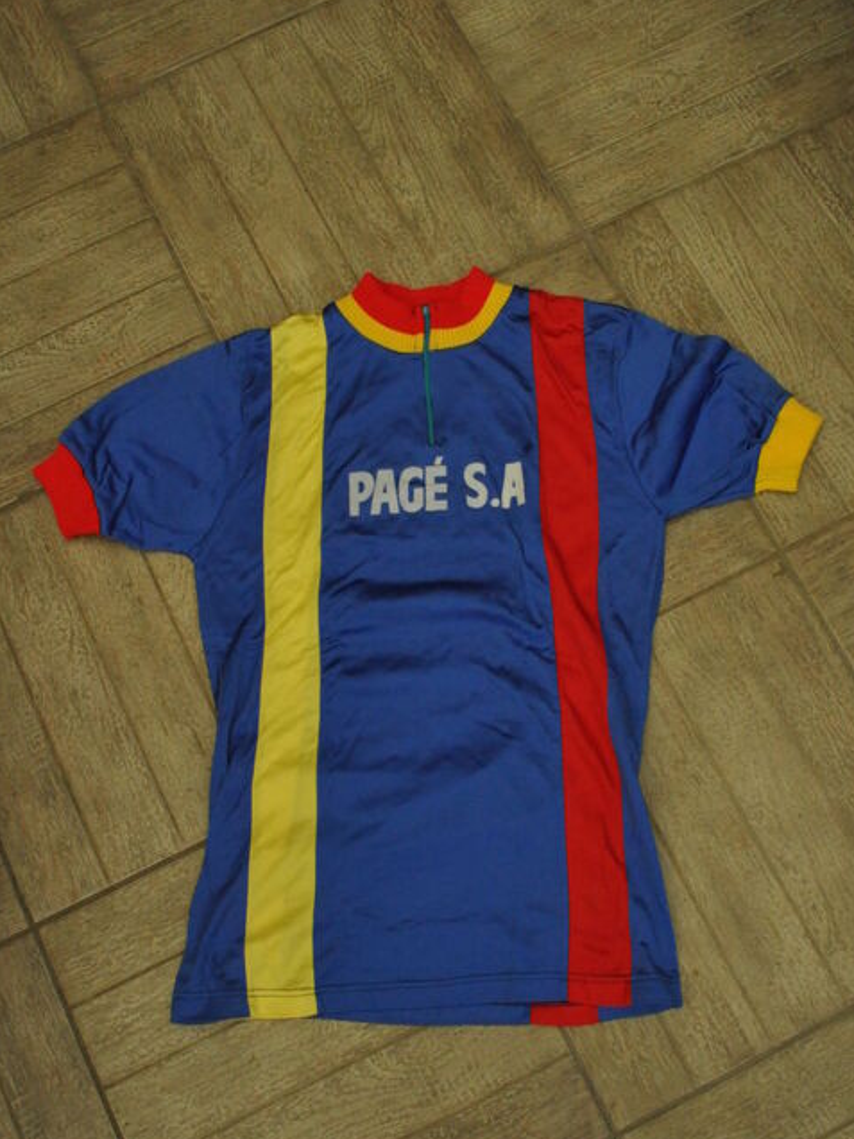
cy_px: 610
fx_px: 1184
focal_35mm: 36
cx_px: 426
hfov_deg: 39.7
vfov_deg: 51.3
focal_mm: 22
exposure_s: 1/1250
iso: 2500
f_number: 18
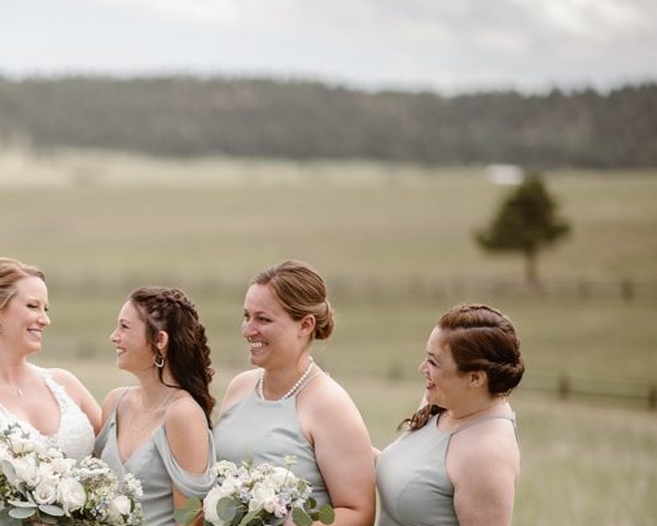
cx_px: 47
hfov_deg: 11.9
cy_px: 394
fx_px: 3132
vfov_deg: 9.6
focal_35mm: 161
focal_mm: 85
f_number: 1.6
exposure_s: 1/3200
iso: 200
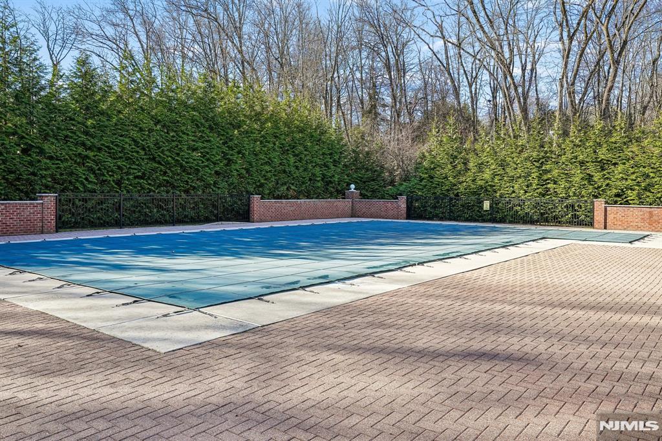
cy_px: 220
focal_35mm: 28
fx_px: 515
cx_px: 331
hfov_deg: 65.5
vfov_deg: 46.4
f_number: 8
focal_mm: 28
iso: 400
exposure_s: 1/125
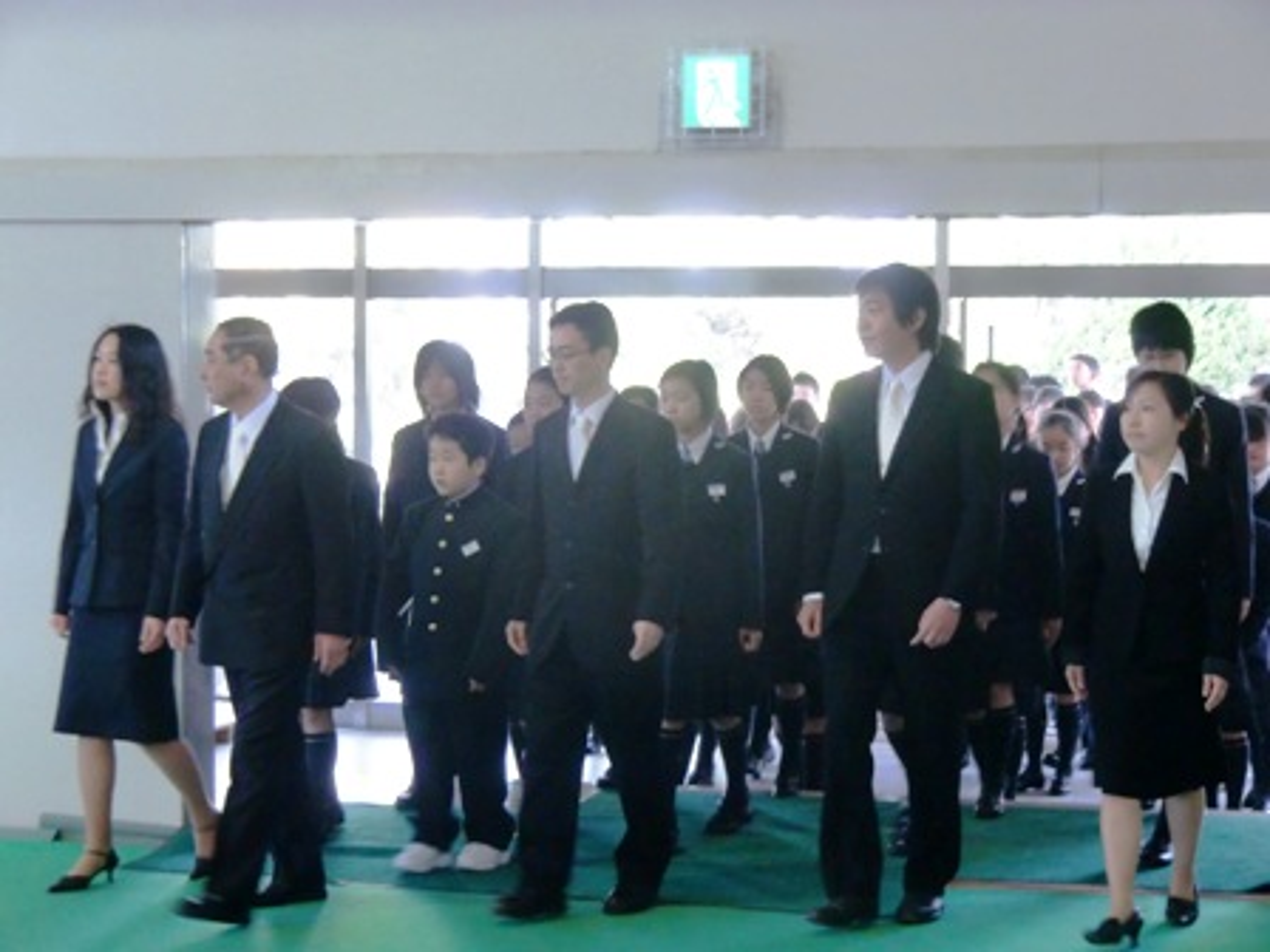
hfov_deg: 25.7
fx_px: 2788
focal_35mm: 76
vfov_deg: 19.4
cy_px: 476
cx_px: 635
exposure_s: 1/25
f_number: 4.6
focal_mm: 13.6
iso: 400
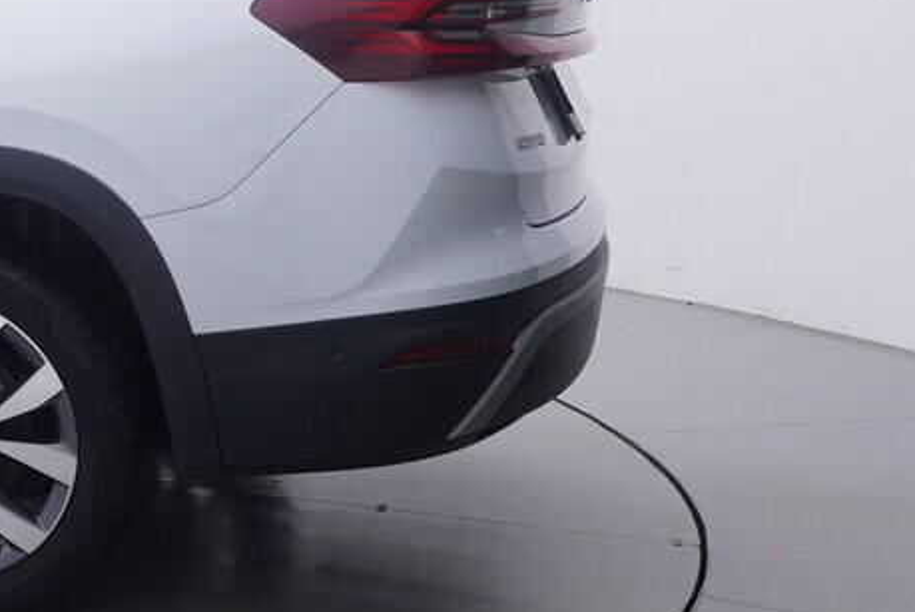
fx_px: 1795
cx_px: -387
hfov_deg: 23.8
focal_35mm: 71
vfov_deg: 19.3
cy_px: 179
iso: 200
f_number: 5
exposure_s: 1/80
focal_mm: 15
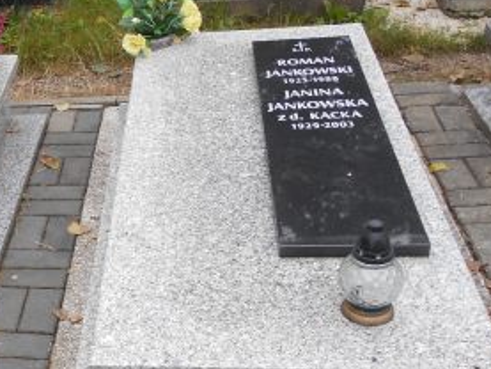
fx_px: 851
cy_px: 215
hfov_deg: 30.0
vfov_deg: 24.4
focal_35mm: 60
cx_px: 4
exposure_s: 1/60
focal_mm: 4.6
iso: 80
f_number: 3.2
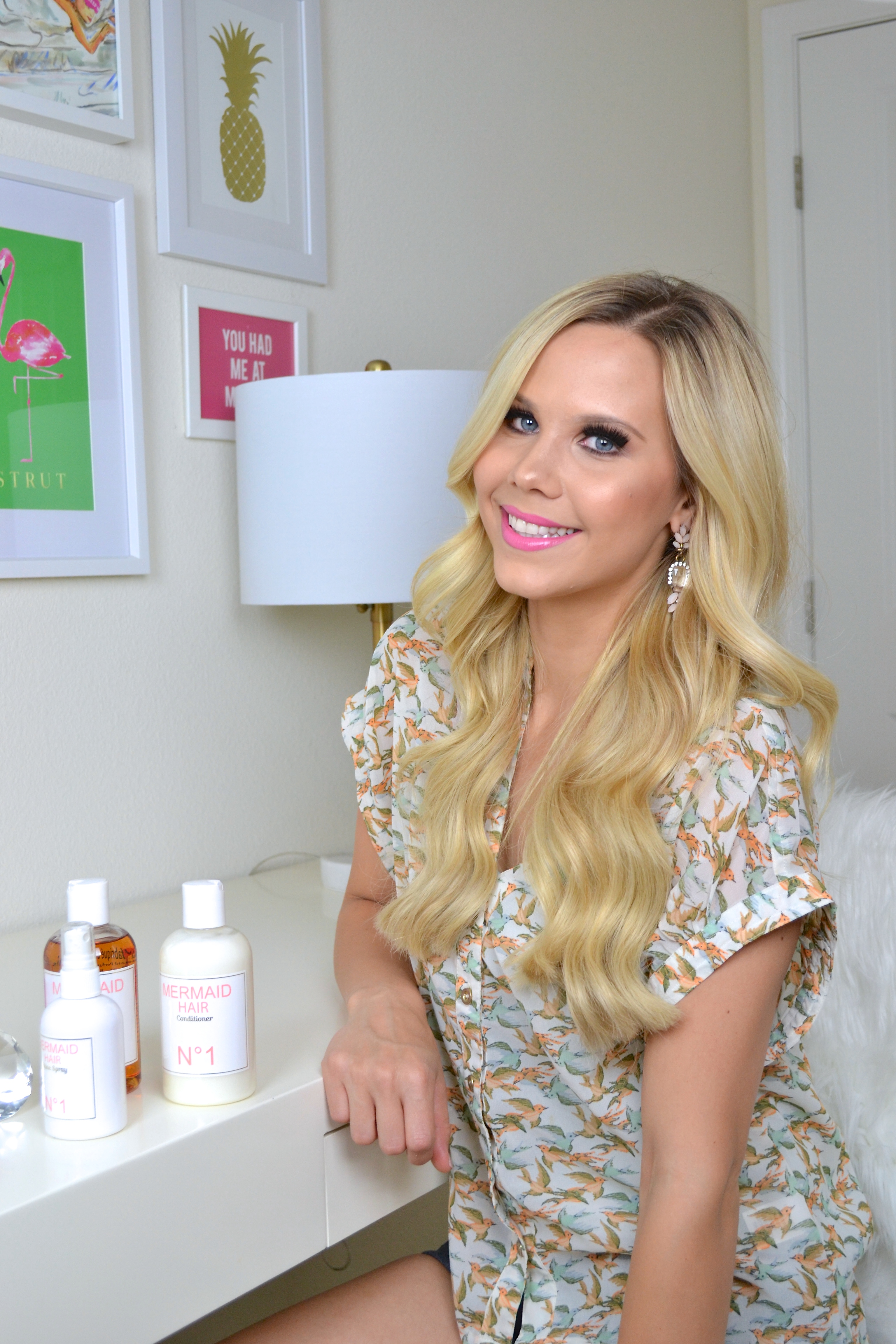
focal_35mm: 45
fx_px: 1680
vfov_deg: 43.6
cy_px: 672
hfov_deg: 29.9
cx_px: 448
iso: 800
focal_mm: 30
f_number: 5.6
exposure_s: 1/100
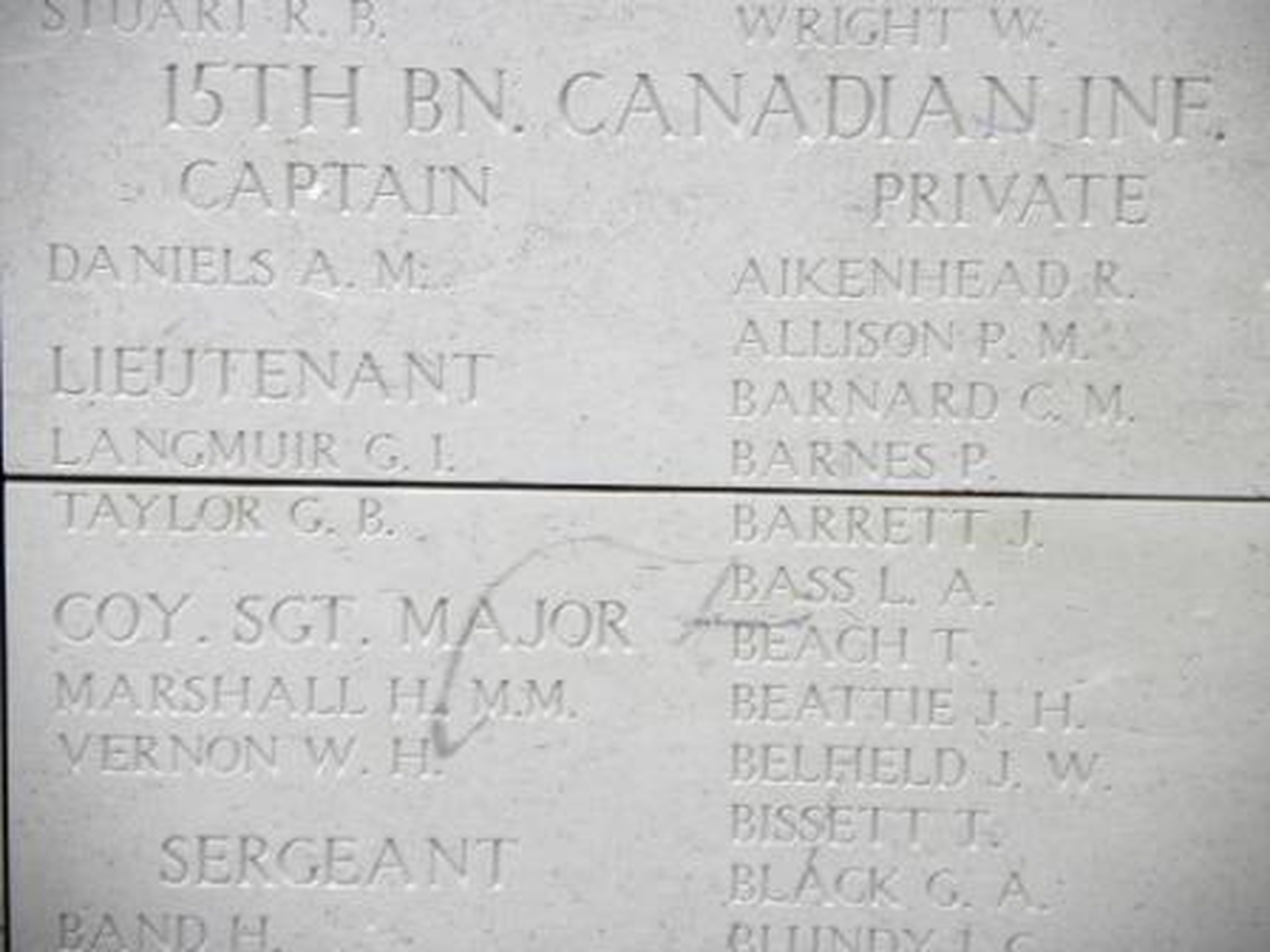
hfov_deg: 6.8
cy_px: 476
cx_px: 635
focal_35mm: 291
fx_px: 10676
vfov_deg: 5.1
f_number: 4.5
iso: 157
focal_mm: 51.8
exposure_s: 1/72.6
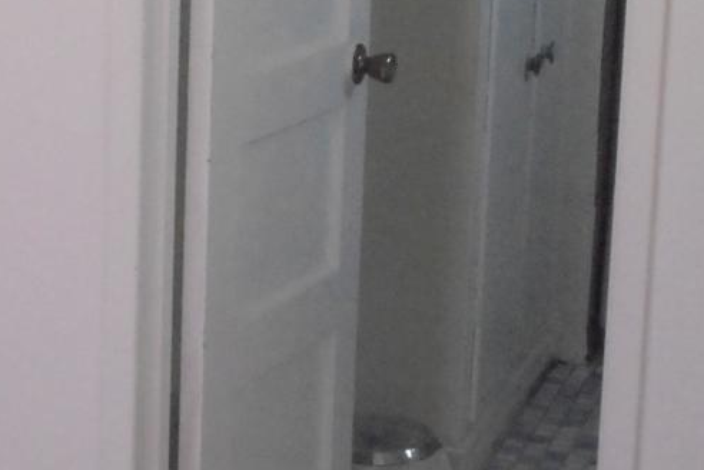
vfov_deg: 12.9
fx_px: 2073
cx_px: 77
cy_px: 105
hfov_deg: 19.0
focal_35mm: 106
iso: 800
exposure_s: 1/60
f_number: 4.8
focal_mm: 8.9
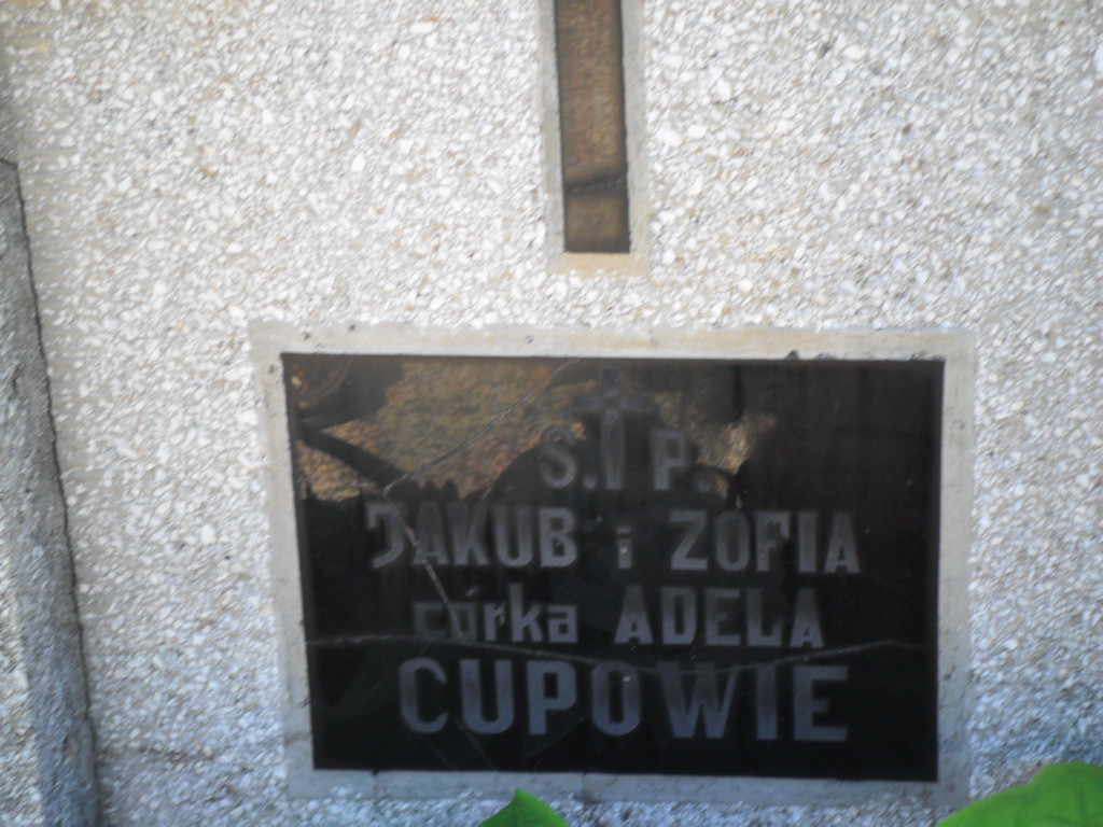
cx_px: 552
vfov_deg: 13.7
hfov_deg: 18.2
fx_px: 3441
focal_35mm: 108
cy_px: 414
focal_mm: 19.6
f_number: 5
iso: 100
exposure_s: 1/60
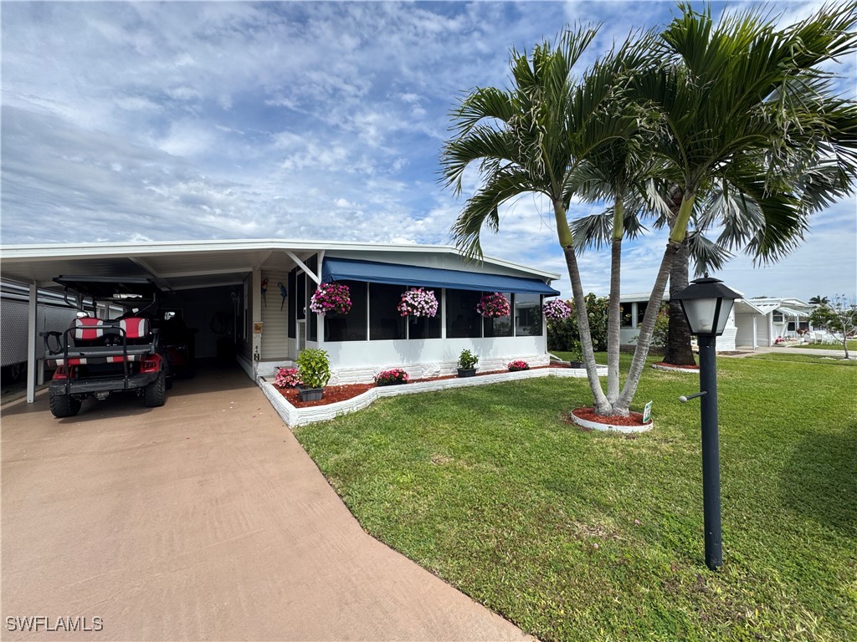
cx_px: 428
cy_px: 321
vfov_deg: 85.7
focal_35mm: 14
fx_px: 347
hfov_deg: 102.1
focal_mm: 2.22
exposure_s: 1/1567
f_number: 2.2
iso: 50
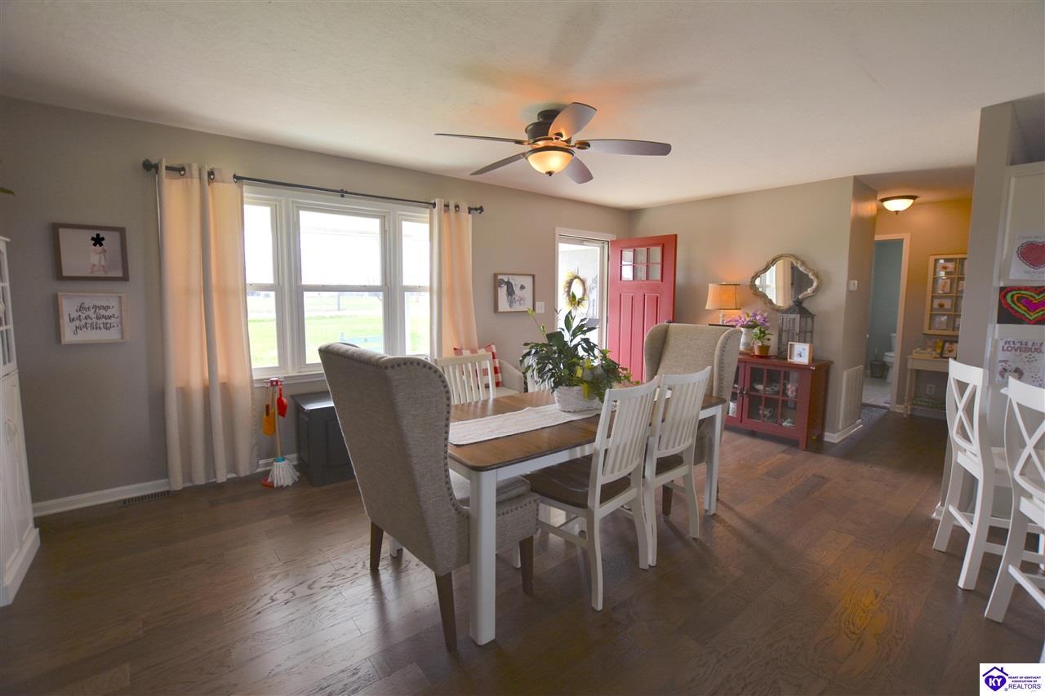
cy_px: 348
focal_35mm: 15
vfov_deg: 77.3
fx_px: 435
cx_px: 522
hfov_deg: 100.4
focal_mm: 10
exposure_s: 1/60
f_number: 4
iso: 100
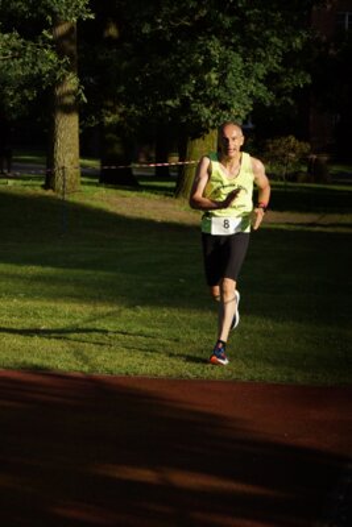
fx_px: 1868
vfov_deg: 16.1
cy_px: 264
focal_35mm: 128
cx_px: 176
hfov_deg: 10.8
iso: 1000
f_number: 5.6
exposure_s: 1/2000
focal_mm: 85
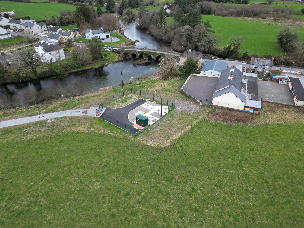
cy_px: 114
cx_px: 152
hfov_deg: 71.6
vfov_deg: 56.8
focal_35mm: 24
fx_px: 211
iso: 100
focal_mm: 6.72
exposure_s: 1/120
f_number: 1.7
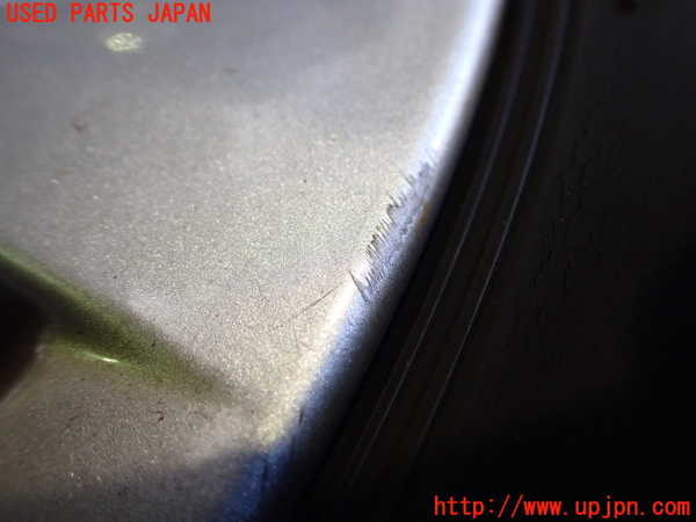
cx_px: 348
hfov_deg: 60.0
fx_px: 603
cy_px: 261
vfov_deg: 46.8
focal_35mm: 30
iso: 400
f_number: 2.3
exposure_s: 1/125
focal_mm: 5.4
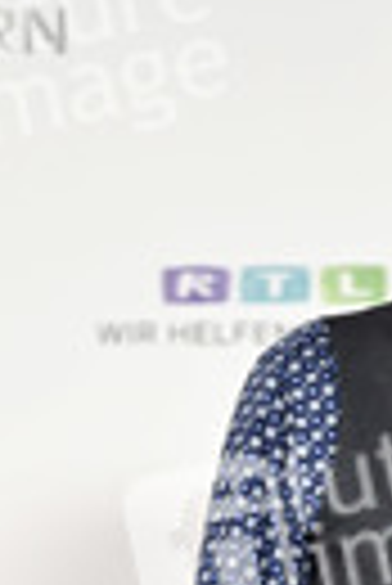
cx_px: 489
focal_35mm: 215
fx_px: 3502
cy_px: 747
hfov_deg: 6.4
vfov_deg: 9.4
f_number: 2.8
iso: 1000
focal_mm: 70
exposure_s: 1/320
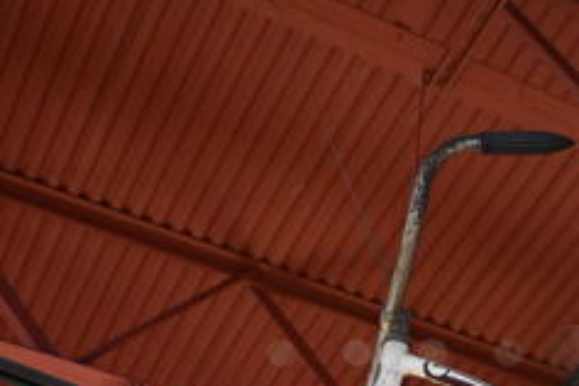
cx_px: 432
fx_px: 1367
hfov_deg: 23.7
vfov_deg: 15.5
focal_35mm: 85
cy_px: 452
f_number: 3.8
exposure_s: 1/30
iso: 2000
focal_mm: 22
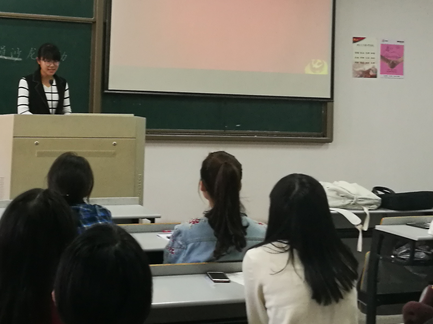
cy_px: 55
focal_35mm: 67
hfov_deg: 28.8
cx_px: 145
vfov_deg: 21.6
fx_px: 838
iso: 200
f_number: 2.2
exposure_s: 1/33.3
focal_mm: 4.5
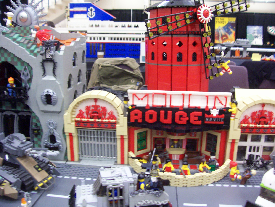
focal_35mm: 34
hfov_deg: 54.0
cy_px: 104
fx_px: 270
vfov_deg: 41.8
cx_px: 138
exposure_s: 1/10.2
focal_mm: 5.6
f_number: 2.7
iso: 160
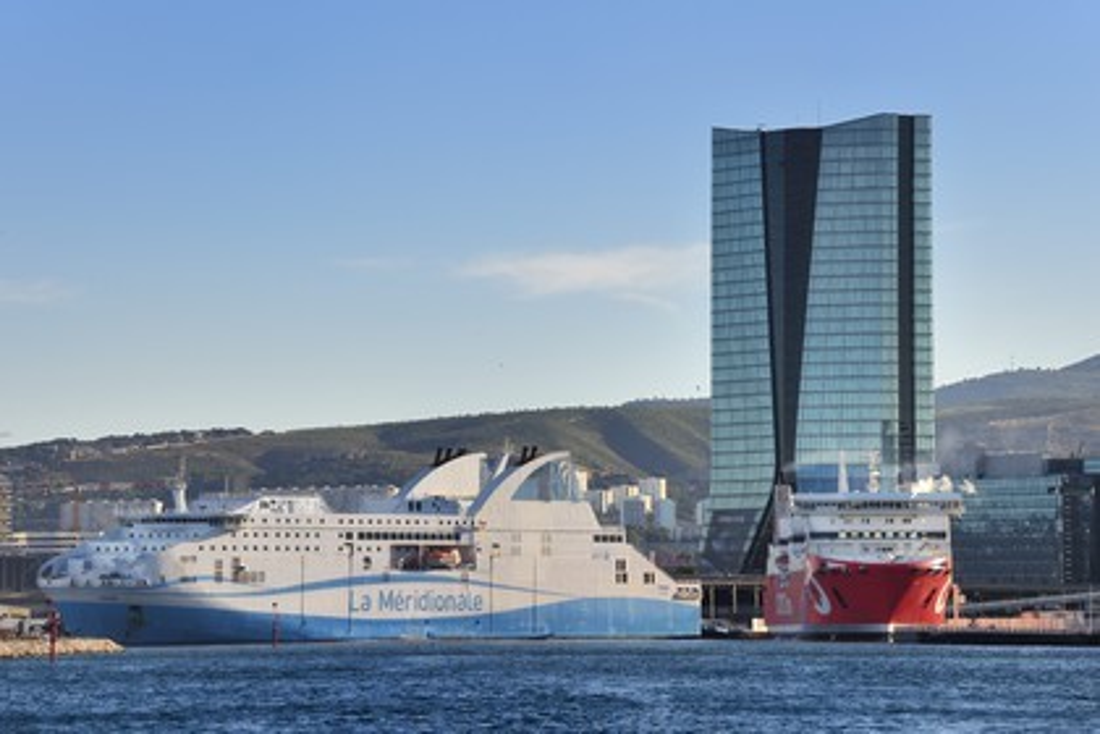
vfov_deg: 6.9
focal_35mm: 200
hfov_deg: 10.3
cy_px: 367
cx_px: 550
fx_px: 6111
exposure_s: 1/250
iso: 200
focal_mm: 200
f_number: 14
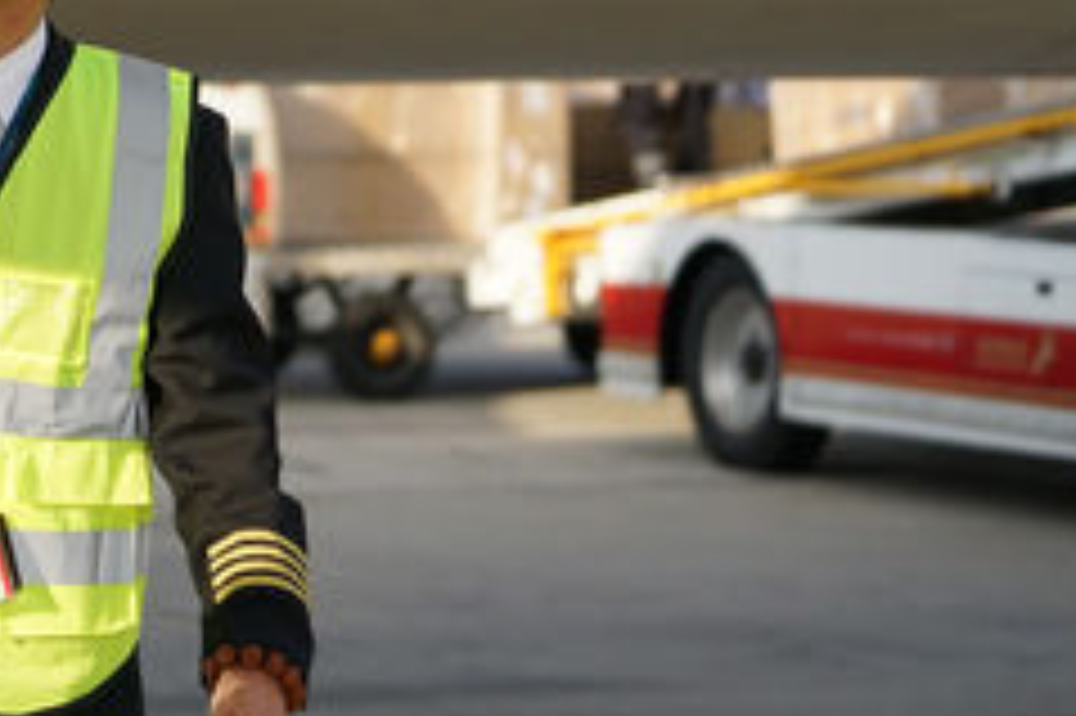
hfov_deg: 11.6
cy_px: 99
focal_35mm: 176
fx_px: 5257
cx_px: -36
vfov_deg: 7.8
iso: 400
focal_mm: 70
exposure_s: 1/5000
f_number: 2.8
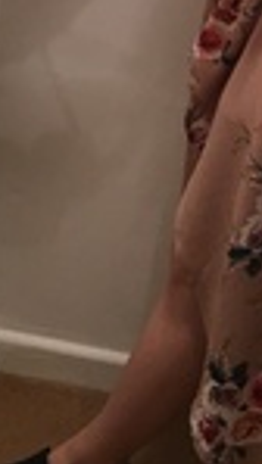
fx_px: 1566
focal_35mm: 127
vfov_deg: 16.4
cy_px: -44
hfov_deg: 9.5
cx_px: 284
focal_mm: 4.15
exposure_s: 1/33
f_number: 2.2
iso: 80
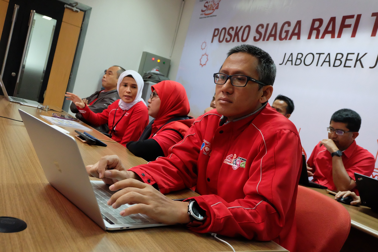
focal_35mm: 30
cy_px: 126
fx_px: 315
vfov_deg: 43.6
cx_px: 189
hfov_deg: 61.9
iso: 6400
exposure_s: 1/150
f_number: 5
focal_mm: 20.1
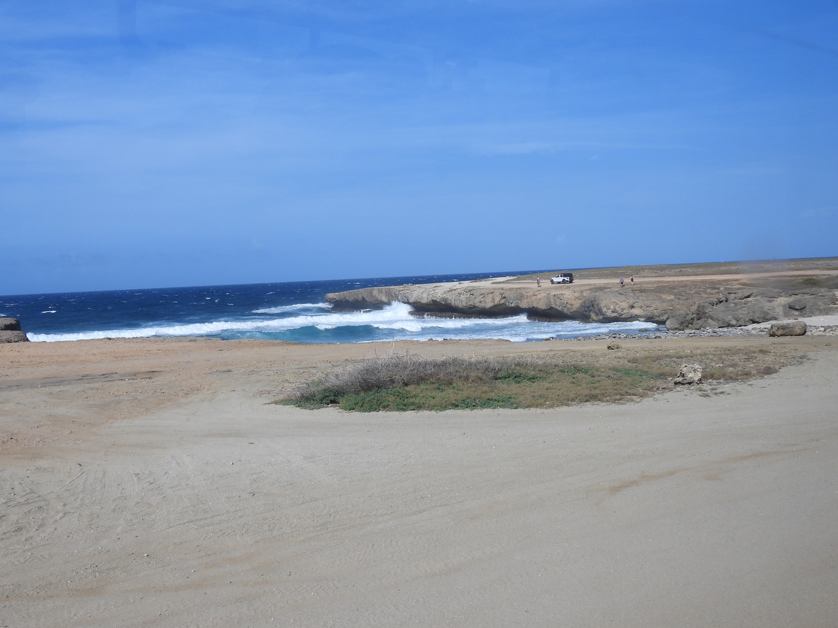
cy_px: 314
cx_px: 419
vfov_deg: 36.0
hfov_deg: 46.8
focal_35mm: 40
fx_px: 968
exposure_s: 1/1250
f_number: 3.2
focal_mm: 7.1
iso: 100
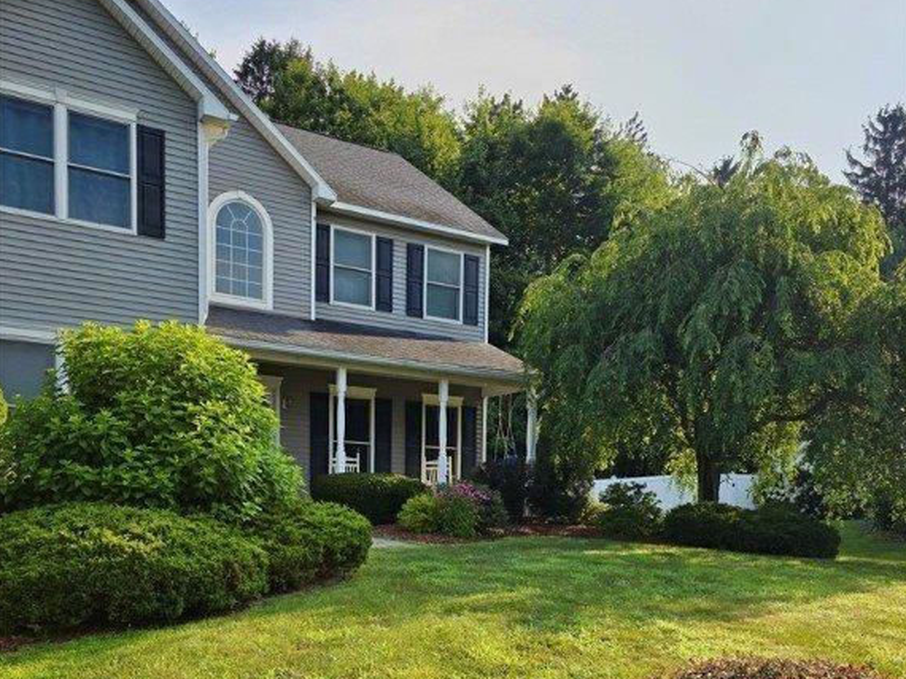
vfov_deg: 43.2
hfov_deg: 58.4
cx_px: 453
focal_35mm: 31
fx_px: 811
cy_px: 549
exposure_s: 1/7626
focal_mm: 6.3
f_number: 1.7
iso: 80
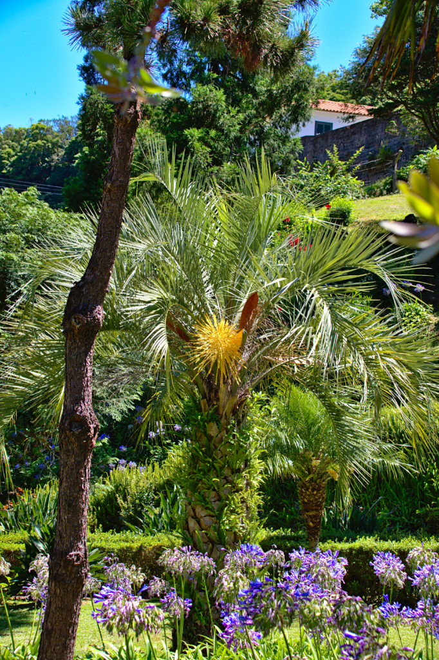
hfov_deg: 19.7
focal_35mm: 69
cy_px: 330
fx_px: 1263
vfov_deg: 29.3
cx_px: 220
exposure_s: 1/250
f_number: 7.1
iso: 200
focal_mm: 46
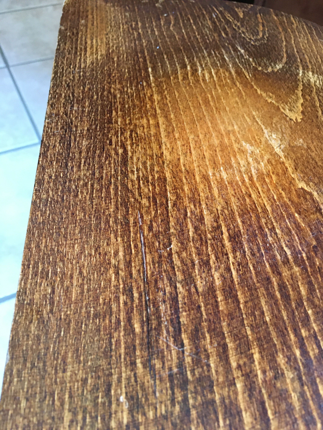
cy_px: 215
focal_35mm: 29
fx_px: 361
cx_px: 162
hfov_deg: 48.2
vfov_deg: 61.7
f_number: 2.2
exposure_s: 1/25
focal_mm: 4.15
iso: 200
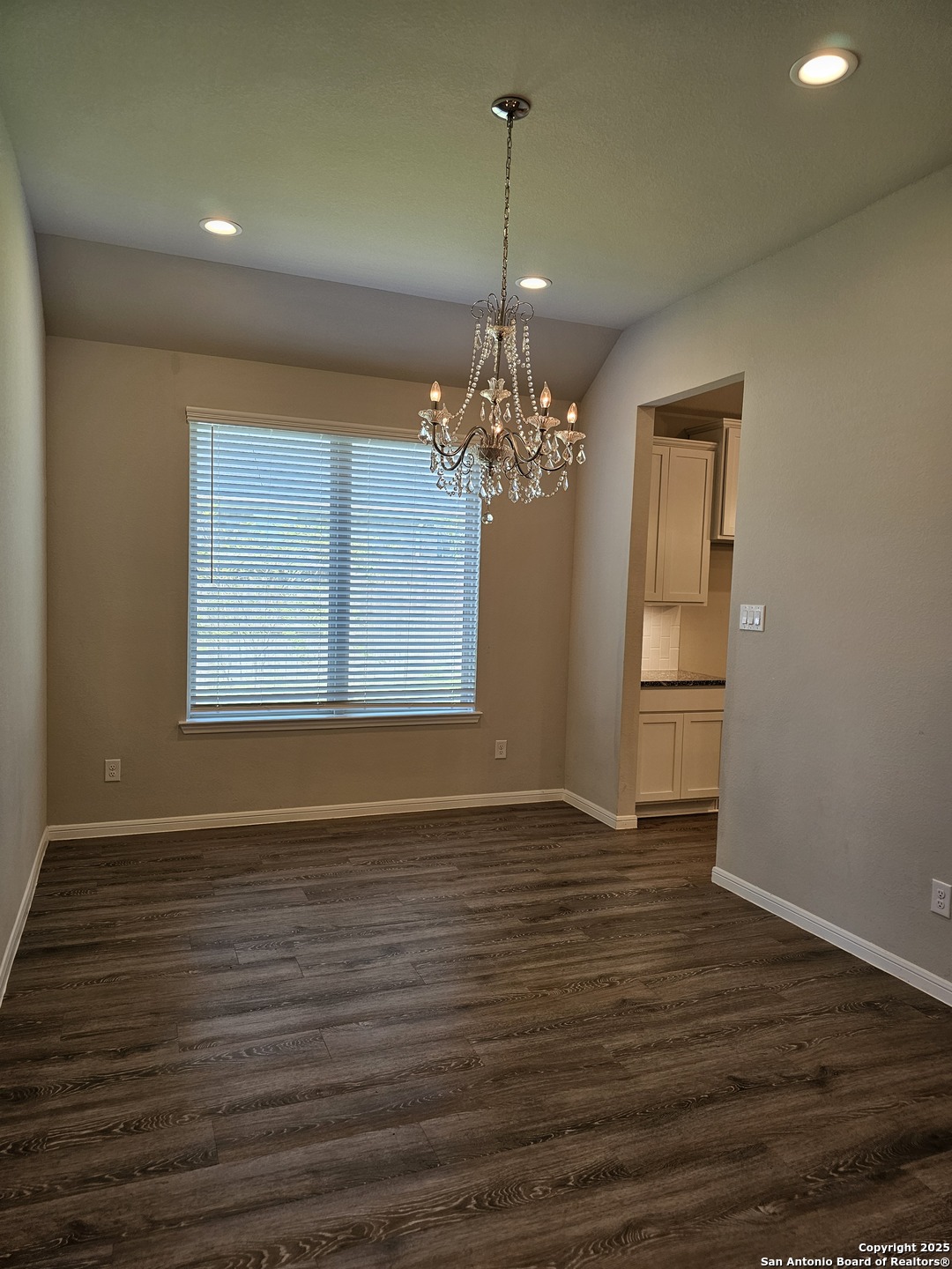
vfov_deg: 73.9
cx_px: 476
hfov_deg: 58.9
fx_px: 843
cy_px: 634
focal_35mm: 23
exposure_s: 1/120
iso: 100
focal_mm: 6.3
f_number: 1.7
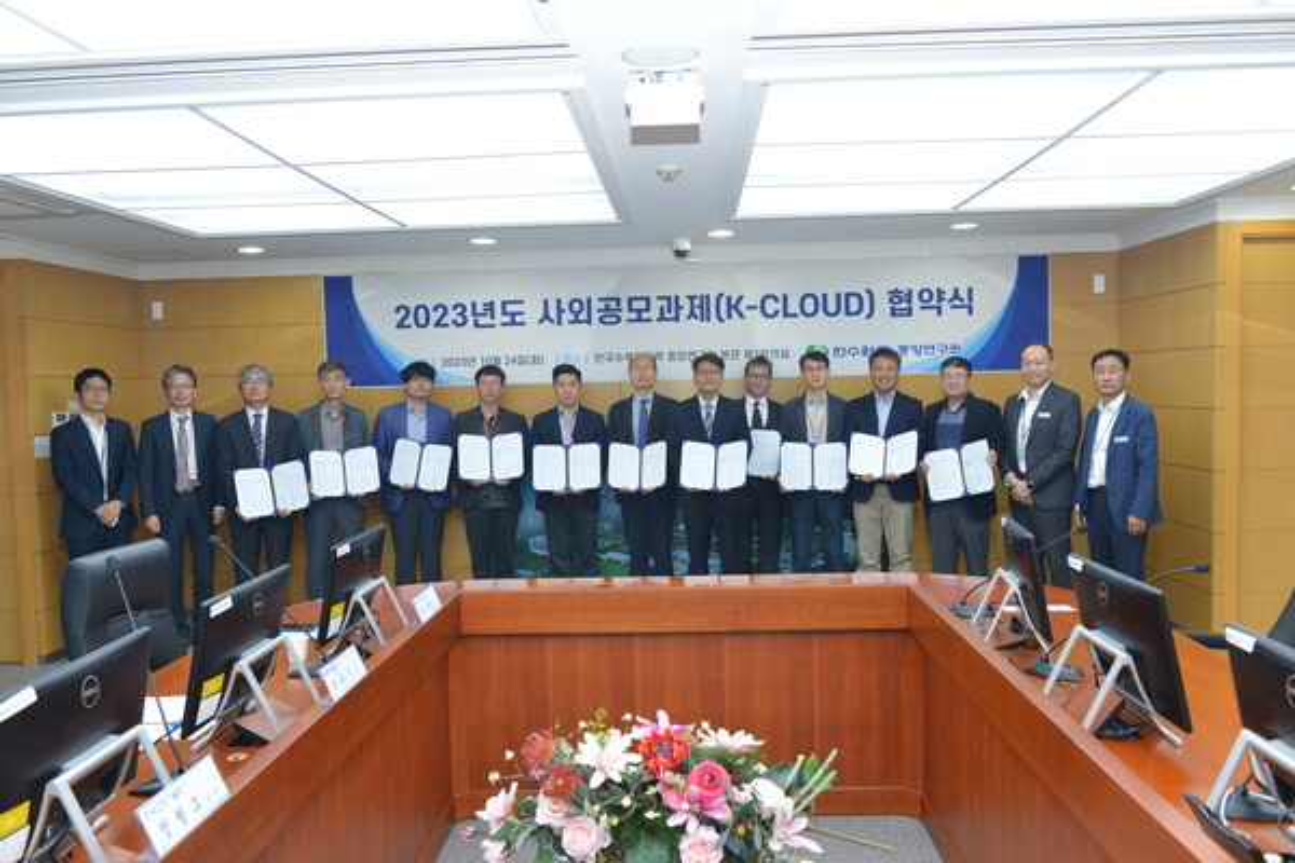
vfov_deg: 45.0
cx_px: 648
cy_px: 432
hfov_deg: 63.7
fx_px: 1043
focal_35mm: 29
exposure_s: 1/60
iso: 1000
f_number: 6.3
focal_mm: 29
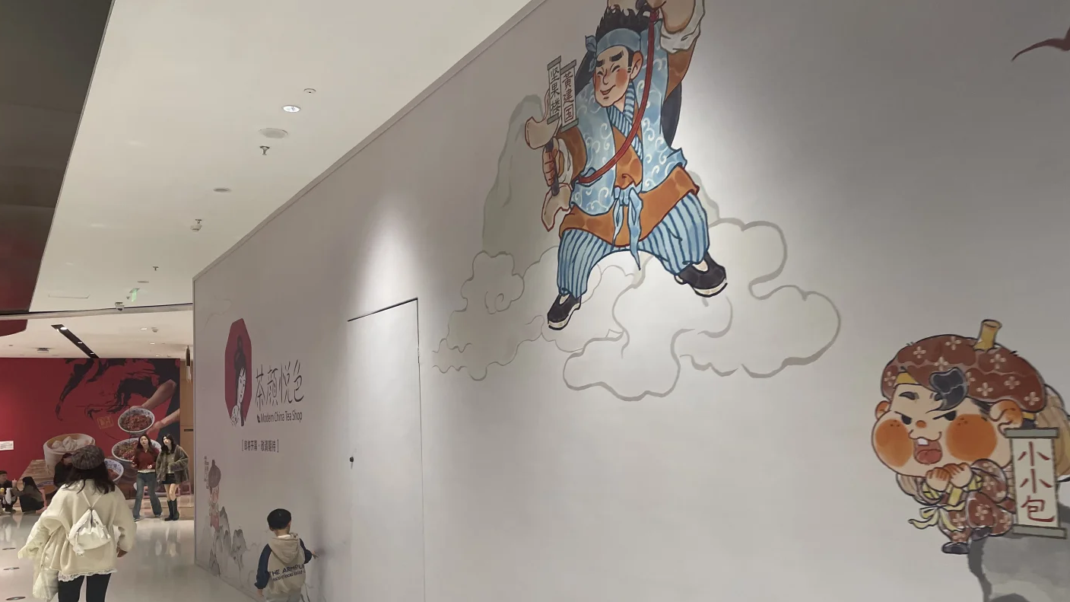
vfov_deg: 39.9
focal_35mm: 29
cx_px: 540
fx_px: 823
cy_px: 374
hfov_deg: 66.1
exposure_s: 1/100
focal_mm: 4.2
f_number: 1.6
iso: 80
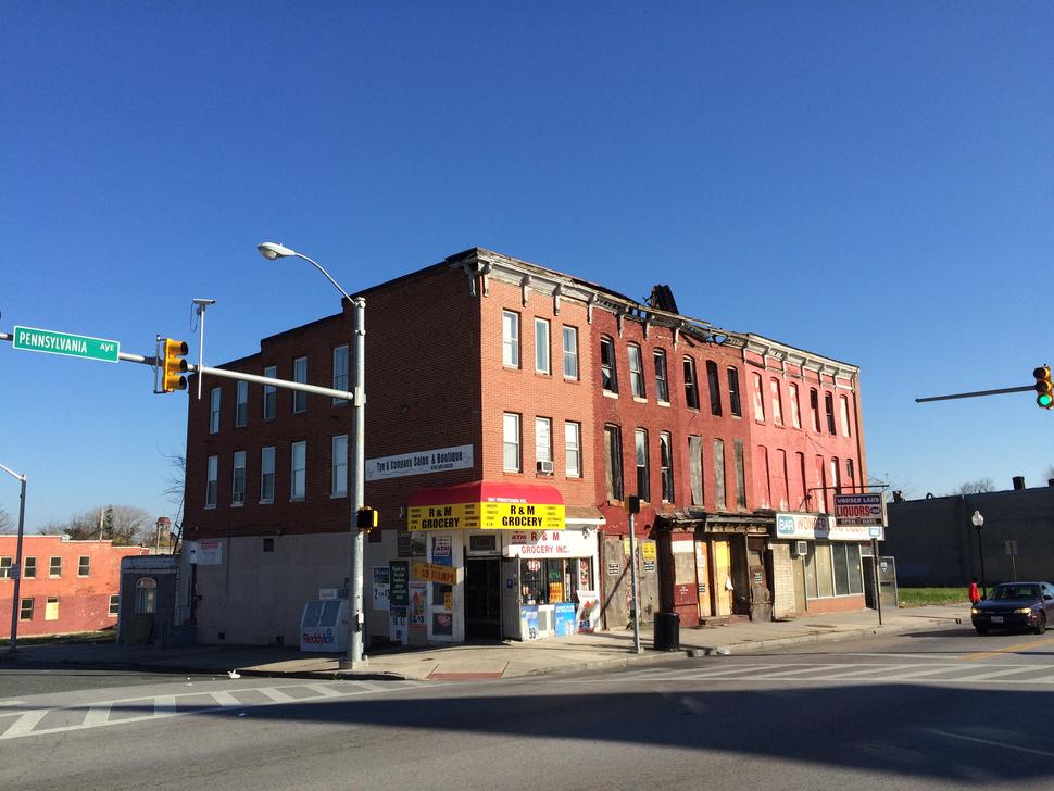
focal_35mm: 29
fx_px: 883
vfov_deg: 48.2
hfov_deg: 61.6
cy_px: 396
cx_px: 527
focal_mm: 4.15
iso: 32
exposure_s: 1/2283
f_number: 2.2
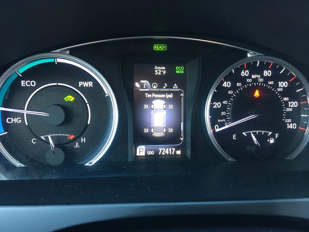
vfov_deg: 48.2
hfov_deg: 61.7
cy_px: 116
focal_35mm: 29
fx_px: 259
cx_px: 154
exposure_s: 1/30
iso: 200
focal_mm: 4.15
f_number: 2.2
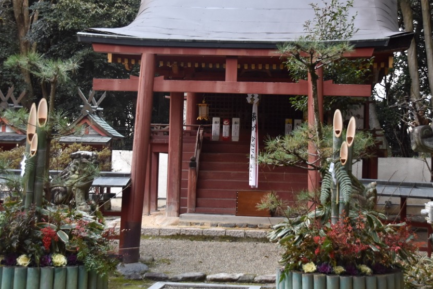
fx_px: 803
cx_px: 263
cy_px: 97
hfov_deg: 30.1
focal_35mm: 67
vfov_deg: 20.3
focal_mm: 29
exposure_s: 1/80
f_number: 4.5
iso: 800
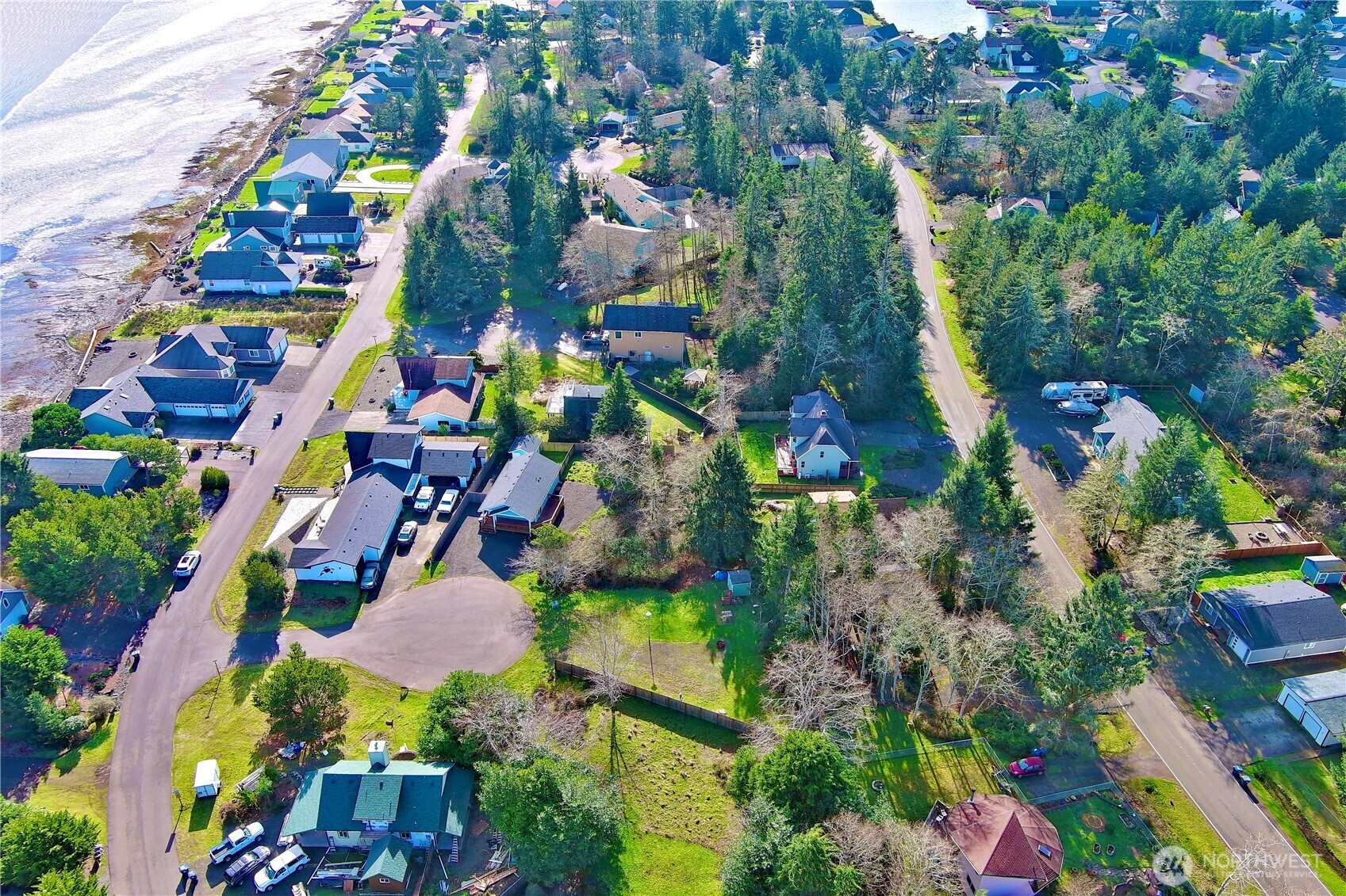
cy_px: 448
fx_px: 1084
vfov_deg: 45.0
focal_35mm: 29
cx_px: 673
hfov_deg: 63.7
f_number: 2.8
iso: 100
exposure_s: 1/427
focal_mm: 10.57
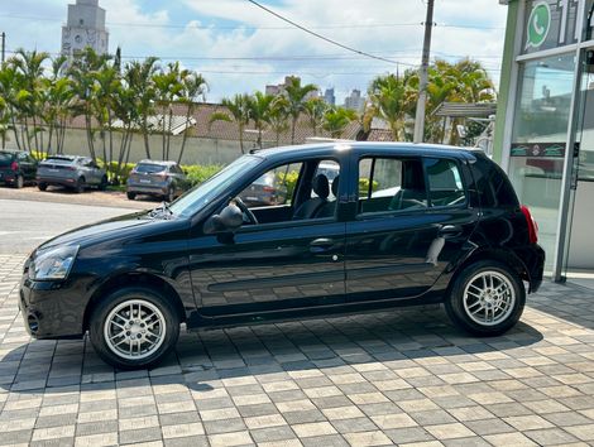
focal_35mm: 48
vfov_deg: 30.3
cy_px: 224
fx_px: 825
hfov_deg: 39.6
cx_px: 297
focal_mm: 6.86
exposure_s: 1/2028
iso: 80
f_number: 1.78
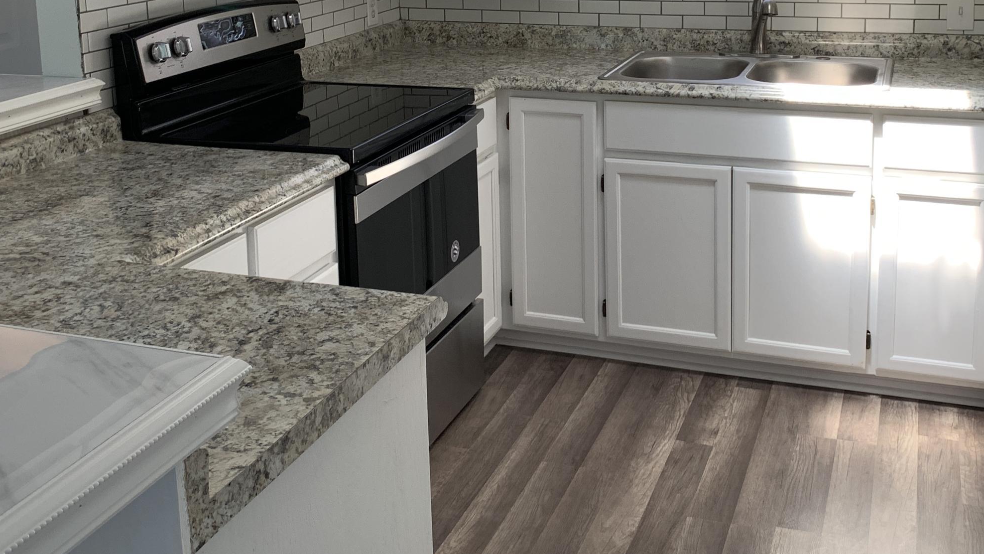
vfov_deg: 26.9
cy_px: 69
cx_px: 505
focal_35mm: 43
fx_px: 1122
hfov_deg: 47.3
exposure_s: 1/121
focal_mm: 4.25
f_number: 1.8
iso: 50
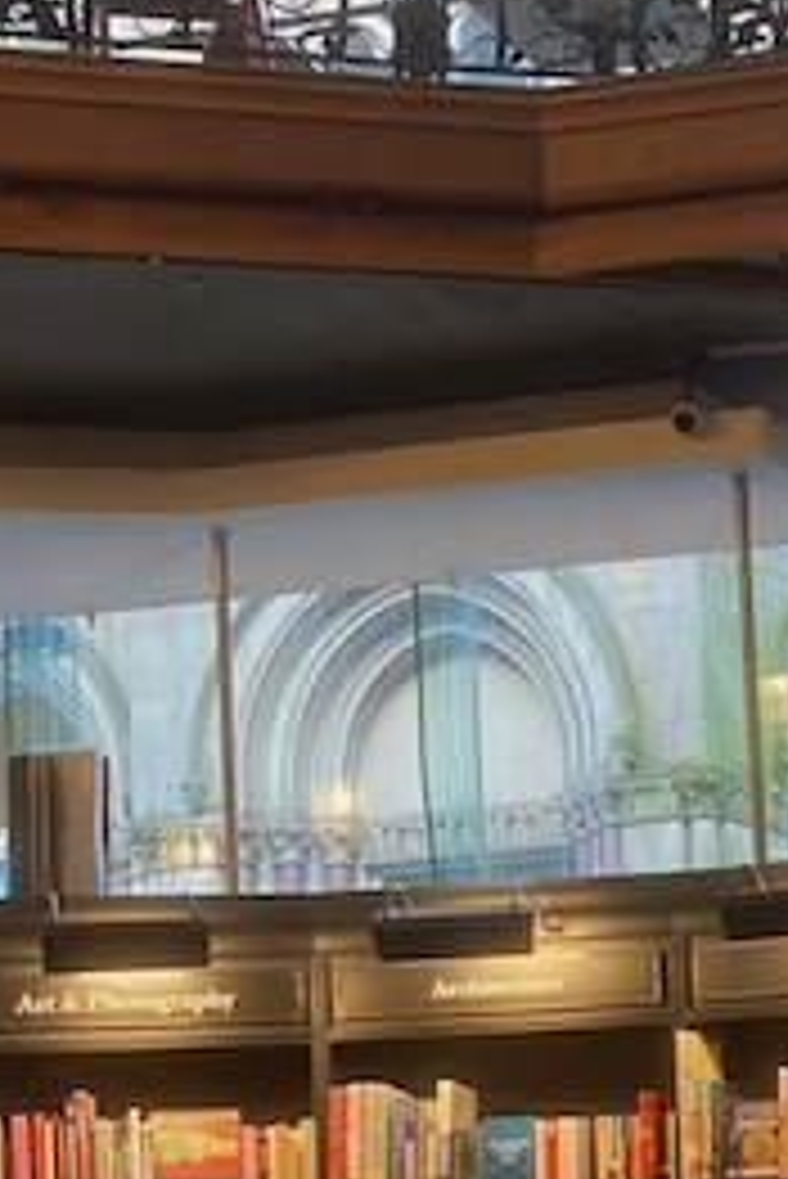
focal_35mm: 89
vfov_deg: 22.4
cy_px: 1008
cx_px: 1229
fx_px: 2918
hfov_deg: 14.2
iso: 80
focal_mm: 3.99
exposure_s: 1/66
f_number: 1.8
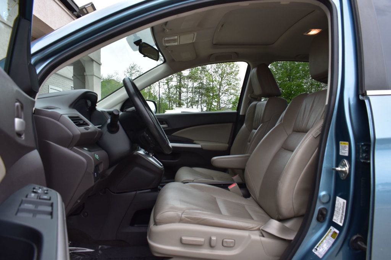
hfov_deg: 67.4
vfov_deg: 47.9
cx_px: 196
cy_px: 130
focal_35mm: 27
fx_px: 293
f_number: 9
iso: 400
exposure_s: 1/160
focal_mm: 18
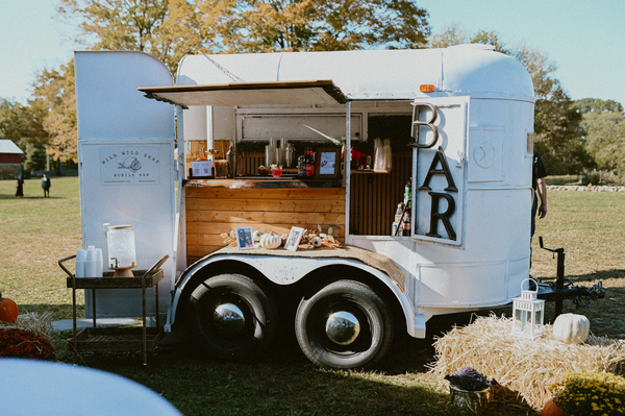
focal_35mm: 35
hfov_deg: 54.5
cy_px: 208
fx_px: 607
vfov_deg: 37.8
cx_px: 312
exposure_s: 1/640
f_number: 2.8
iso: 100
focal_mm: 35
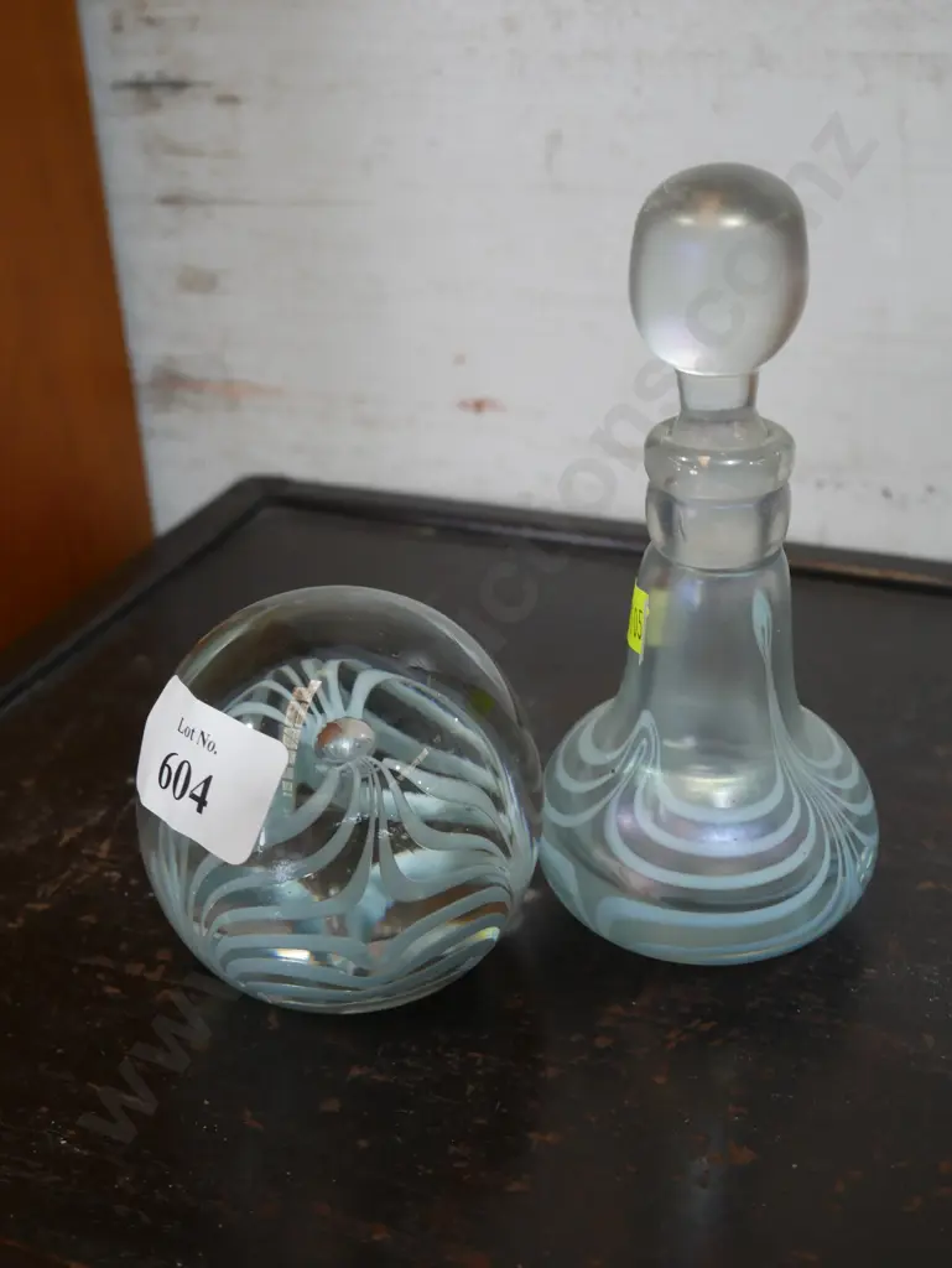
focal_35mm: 48
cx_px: 476
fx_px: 1759
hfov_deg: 30.3
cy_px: 634
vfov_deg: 39.6
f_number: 5.2
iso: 640
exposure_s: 1/60
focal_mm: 24
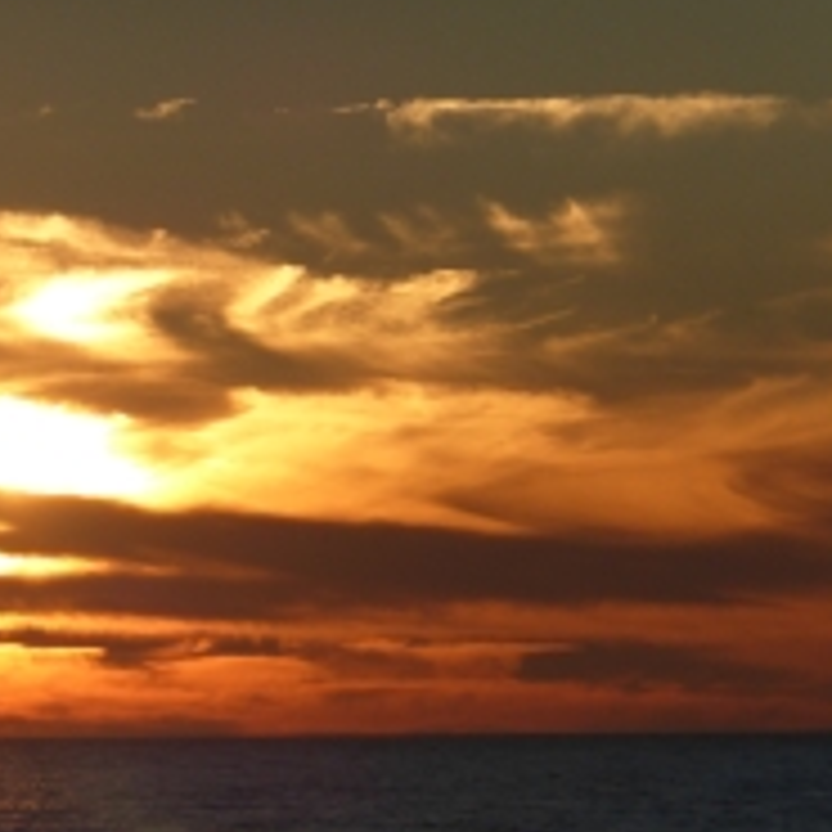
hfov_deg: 4.3
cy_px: 630
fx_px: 11149
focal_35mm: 410
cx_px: 90
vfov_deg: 4.3
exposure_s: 1/1000
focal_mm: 38.2
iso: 100
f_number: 5.6
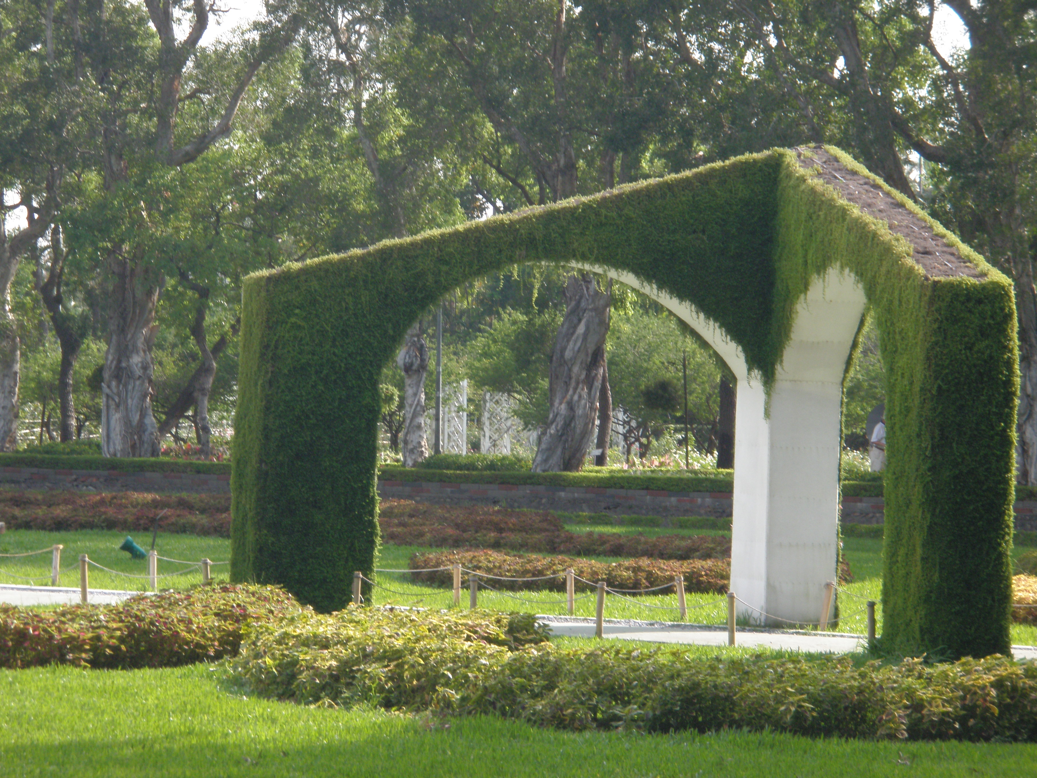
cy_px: 389
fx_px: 3415
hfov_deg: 17.3
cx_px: 518
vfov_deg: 13.0
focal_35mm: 114
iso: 80
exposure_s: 1/250
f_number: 5
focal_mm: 20.1
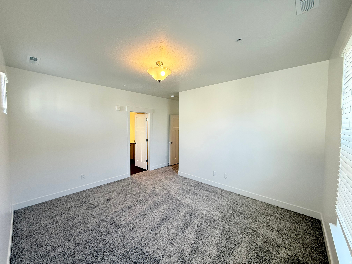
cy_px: 132
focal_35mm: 14
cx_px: 176
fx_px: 142
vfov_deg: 85.7
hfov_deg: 102.1
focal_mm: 2.22
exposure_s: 1/120
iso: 200
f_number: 2.2
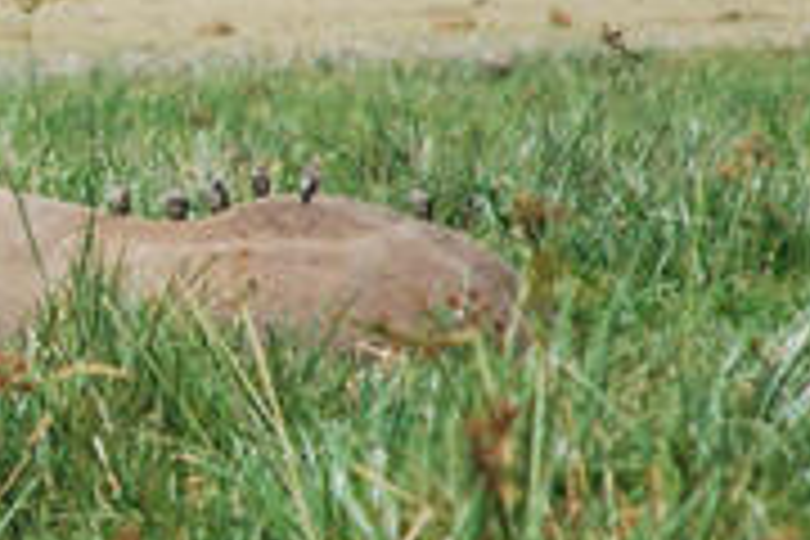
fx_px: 52533
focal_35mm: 2335
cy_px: 212
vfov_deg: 0.6
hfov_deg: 0.9
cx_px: -338
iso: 100
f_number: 5.6
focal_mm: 400
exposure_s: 1/400
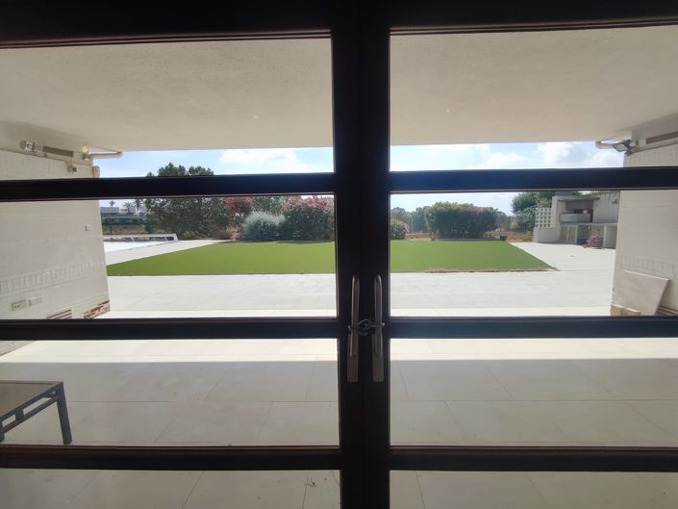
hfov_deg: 94.5
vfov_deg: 78.1
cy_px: 254
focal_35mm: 16
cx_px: 339
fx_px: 313
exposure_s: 1/1301
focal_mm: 1.65
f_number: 2.2
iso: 50
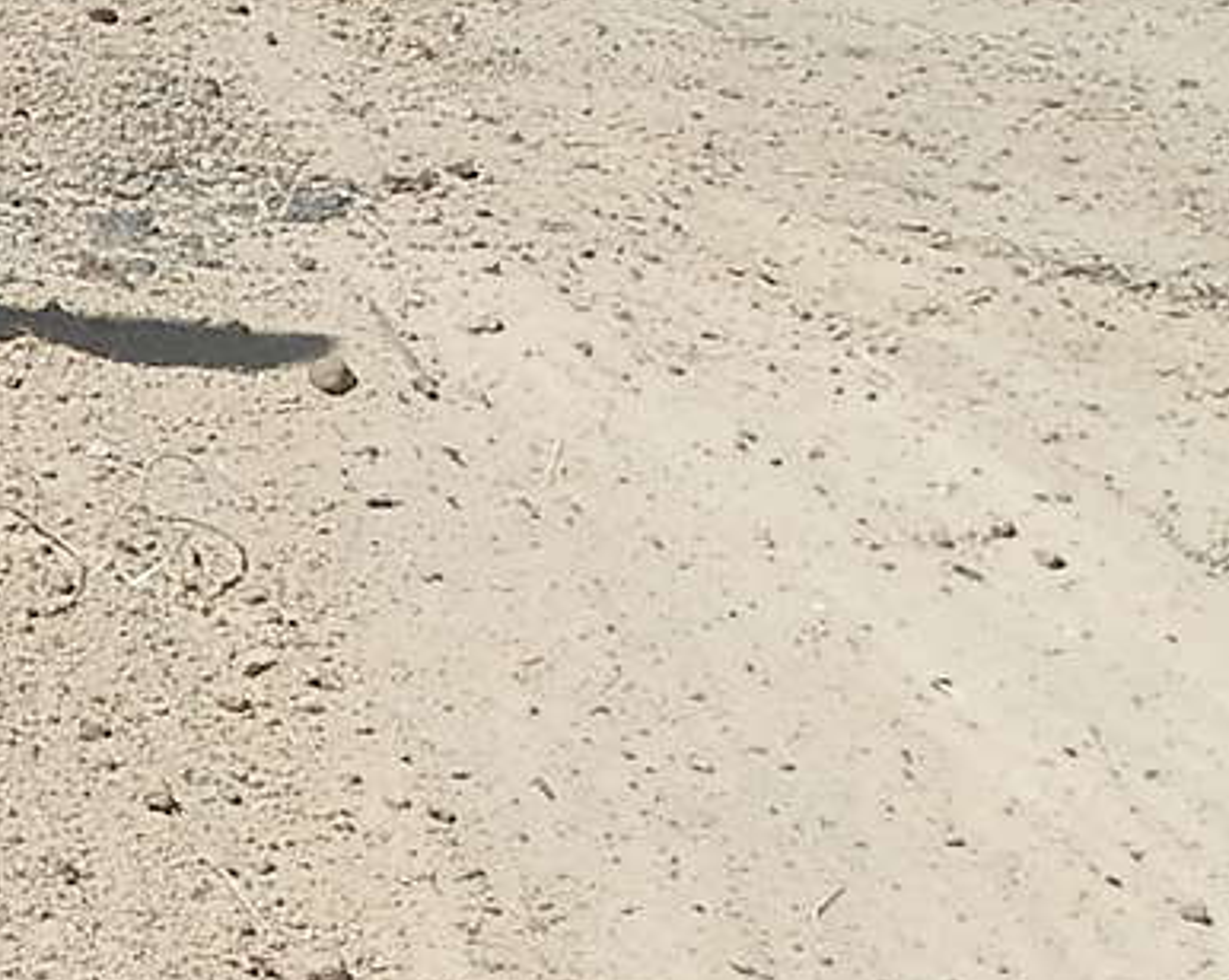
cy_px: 668
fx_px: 5887
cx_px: -1850
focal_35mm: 162
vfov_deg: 9.5
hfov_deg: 10.2
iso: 80
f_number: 3.1
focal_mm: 4.5
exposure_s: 1/1000
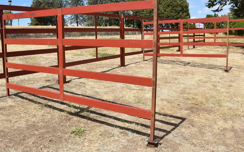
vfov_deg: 35.3
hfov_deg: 53.2
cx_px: 85
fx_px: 239
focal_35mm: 36
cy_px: 69
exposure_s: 1/400
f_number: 10
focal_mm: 18
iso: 200
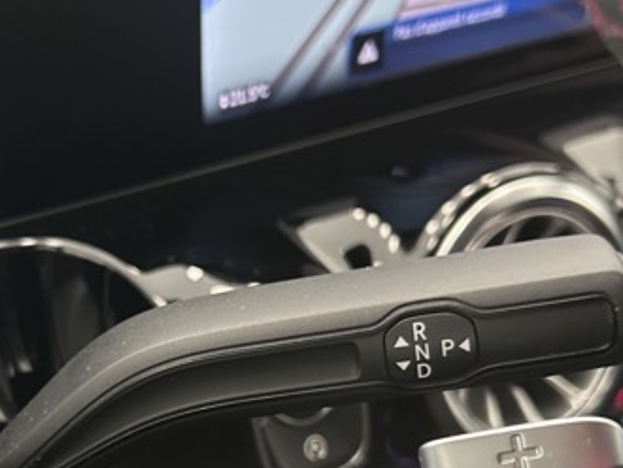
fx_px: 1135
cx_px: 166
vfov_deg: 23.0
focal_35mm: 63
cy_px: 377
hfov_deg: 30.3
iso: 200
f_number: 1.5
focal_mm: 5.7
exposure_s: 1/60
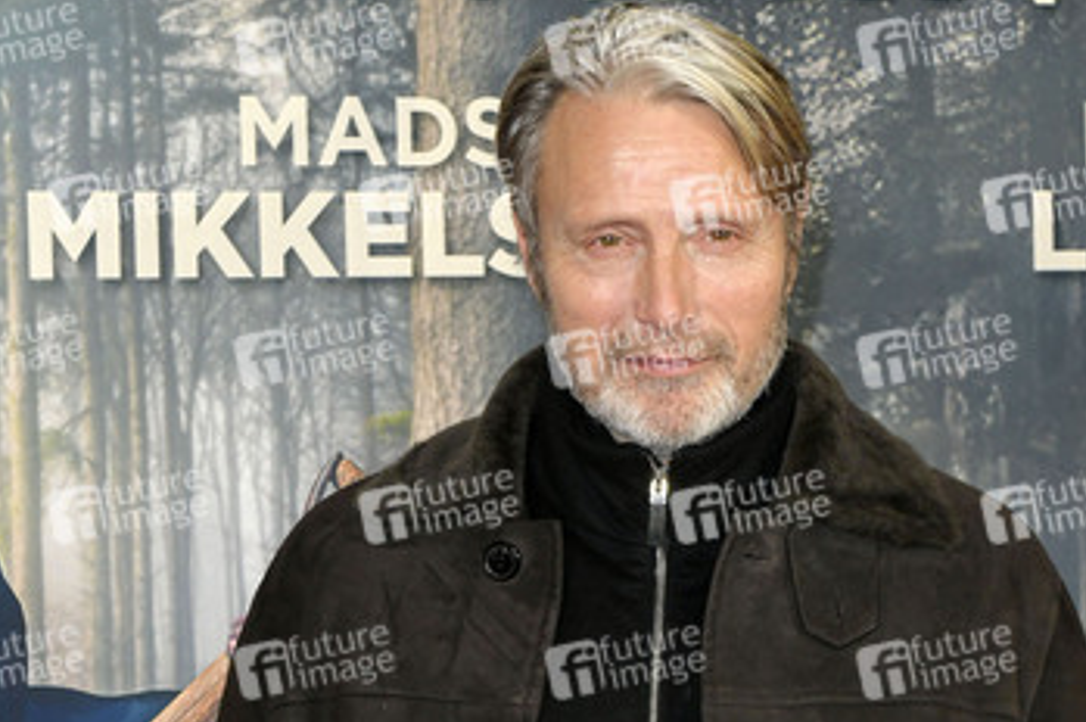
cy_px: 429
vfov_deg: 19.1
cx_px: 666
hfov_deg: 28.4
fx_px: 2140
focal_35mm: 71
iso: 1600
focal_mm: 55
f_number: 6.3
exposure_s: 1/250
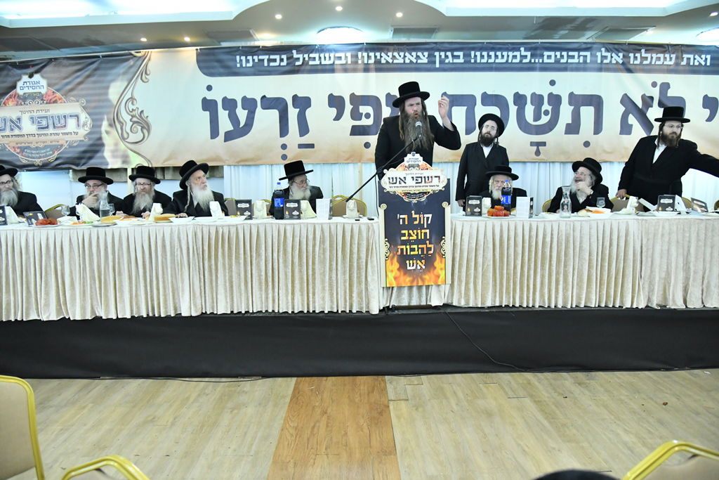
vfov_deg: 53.1
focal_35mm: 24
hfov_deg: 73.7
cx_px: 360
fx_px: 479
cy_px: 240
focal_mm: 24
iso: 4000
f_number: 4.5
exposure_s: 1/250
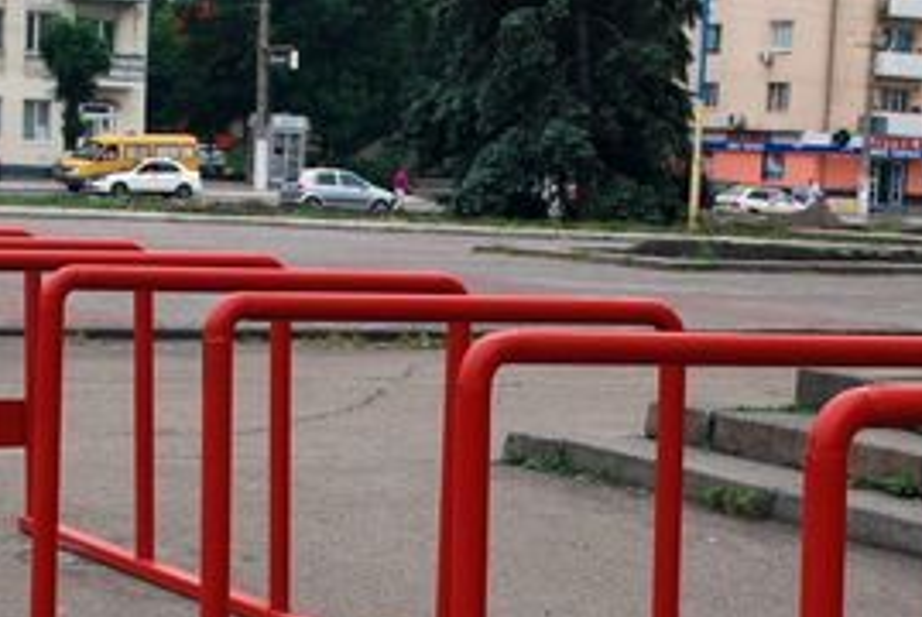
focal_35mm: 100
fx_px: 2564
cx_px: 463
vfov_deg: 13.6
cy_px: 507
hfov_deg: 20.4
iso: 100
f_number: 6.3
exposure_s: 1/160
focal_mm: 28
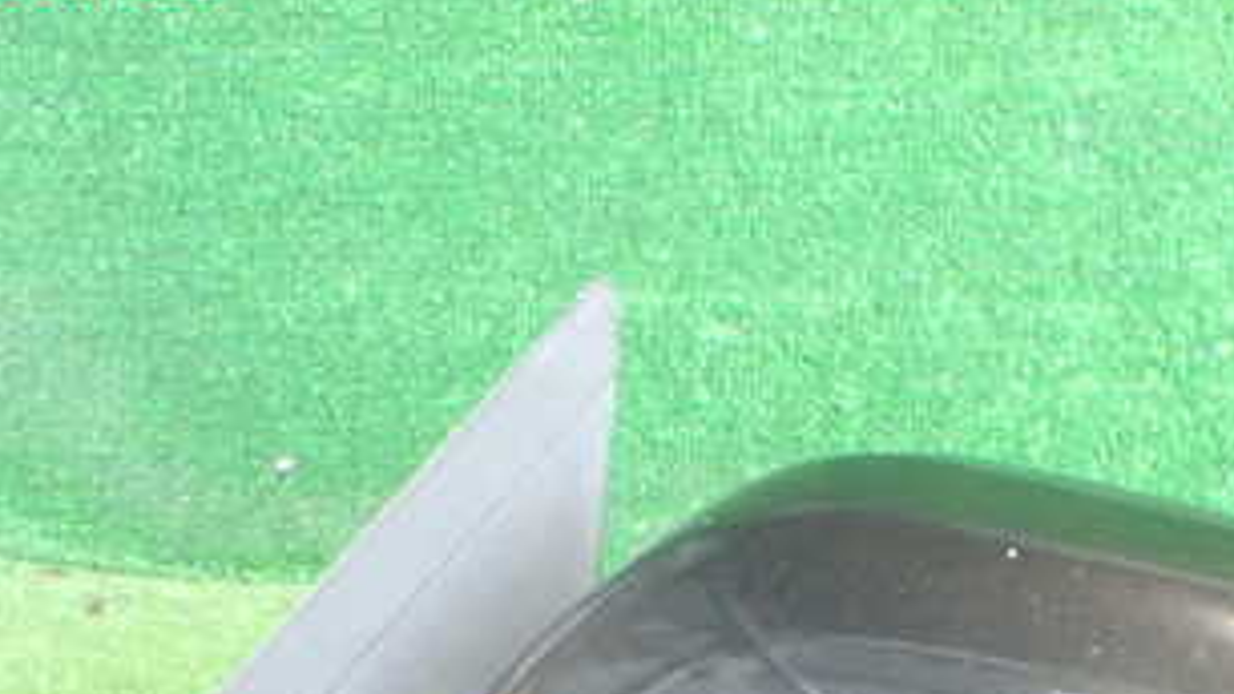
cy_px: 823
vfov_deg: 17.9
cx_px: 690
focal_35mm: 64
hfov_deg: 32.8
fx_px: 2094
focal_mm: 5.4
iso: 800
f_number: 2.3
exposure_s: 1/50
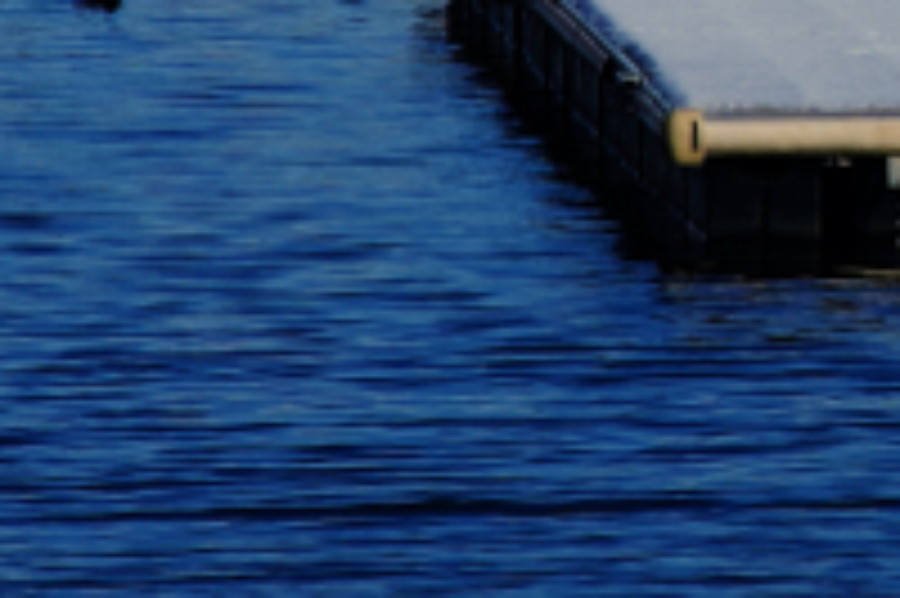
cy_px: -994
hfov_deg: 2.1
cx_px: 2097
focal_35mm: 958
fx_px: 23930
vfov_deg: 1.4
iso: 200
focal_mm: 150
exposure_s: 1/640
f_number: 8
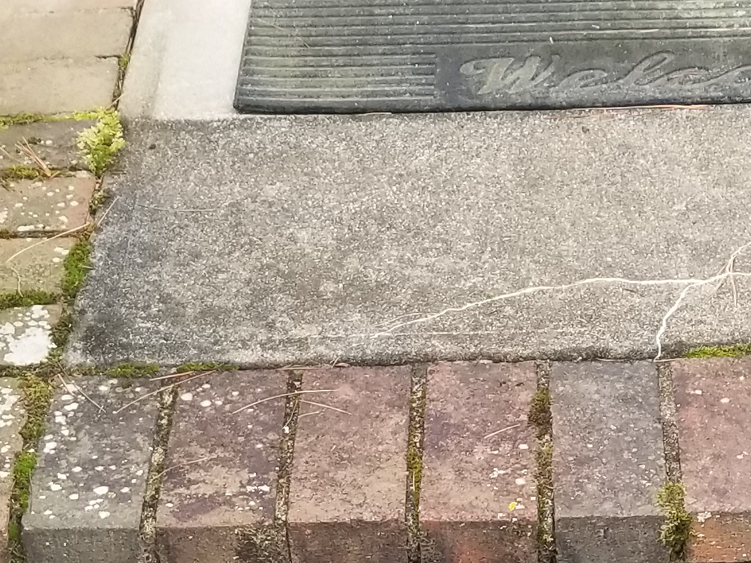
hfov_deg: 20.6
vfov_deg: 15.1
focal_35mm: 94
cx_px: 608
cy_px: 696
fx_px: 2039
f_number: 1.7
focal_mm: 4.25
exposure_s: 1/100
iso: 100
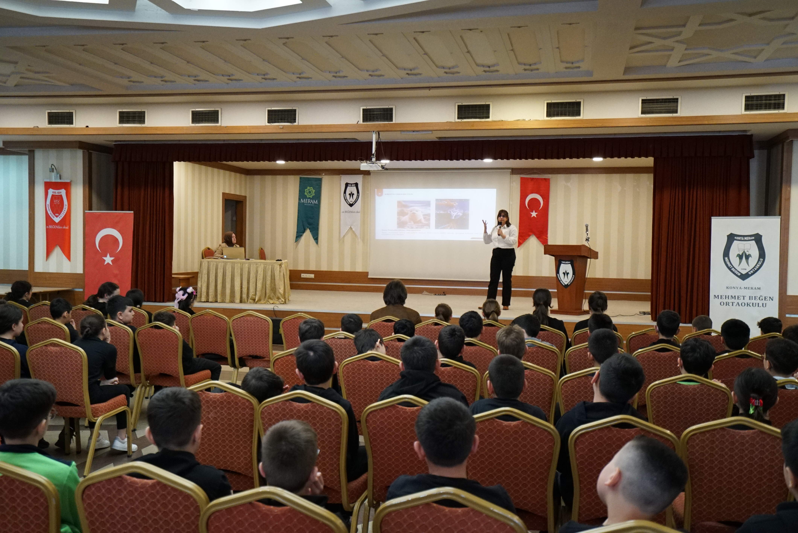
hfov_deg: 54.4
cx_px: 399
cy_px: 266
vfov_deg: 37.9
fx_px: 776
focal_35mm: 35
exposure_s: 1/160
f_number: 4
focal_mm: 35
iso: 5000
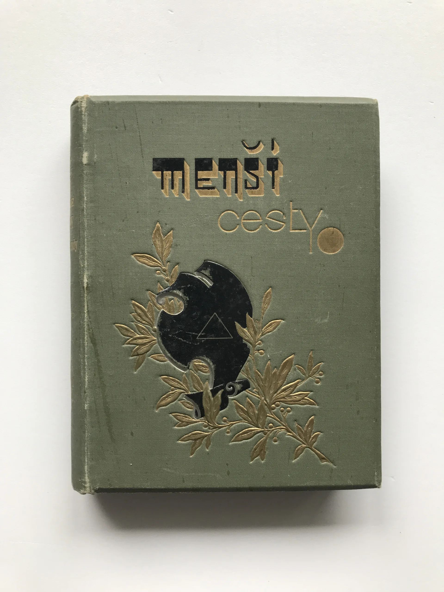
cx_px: 222
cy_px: 296
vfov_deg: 63.4
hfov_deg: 49.7
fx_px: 479
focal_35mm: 28
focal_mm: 3.99
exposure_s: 1/100
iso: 40
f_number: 1.8
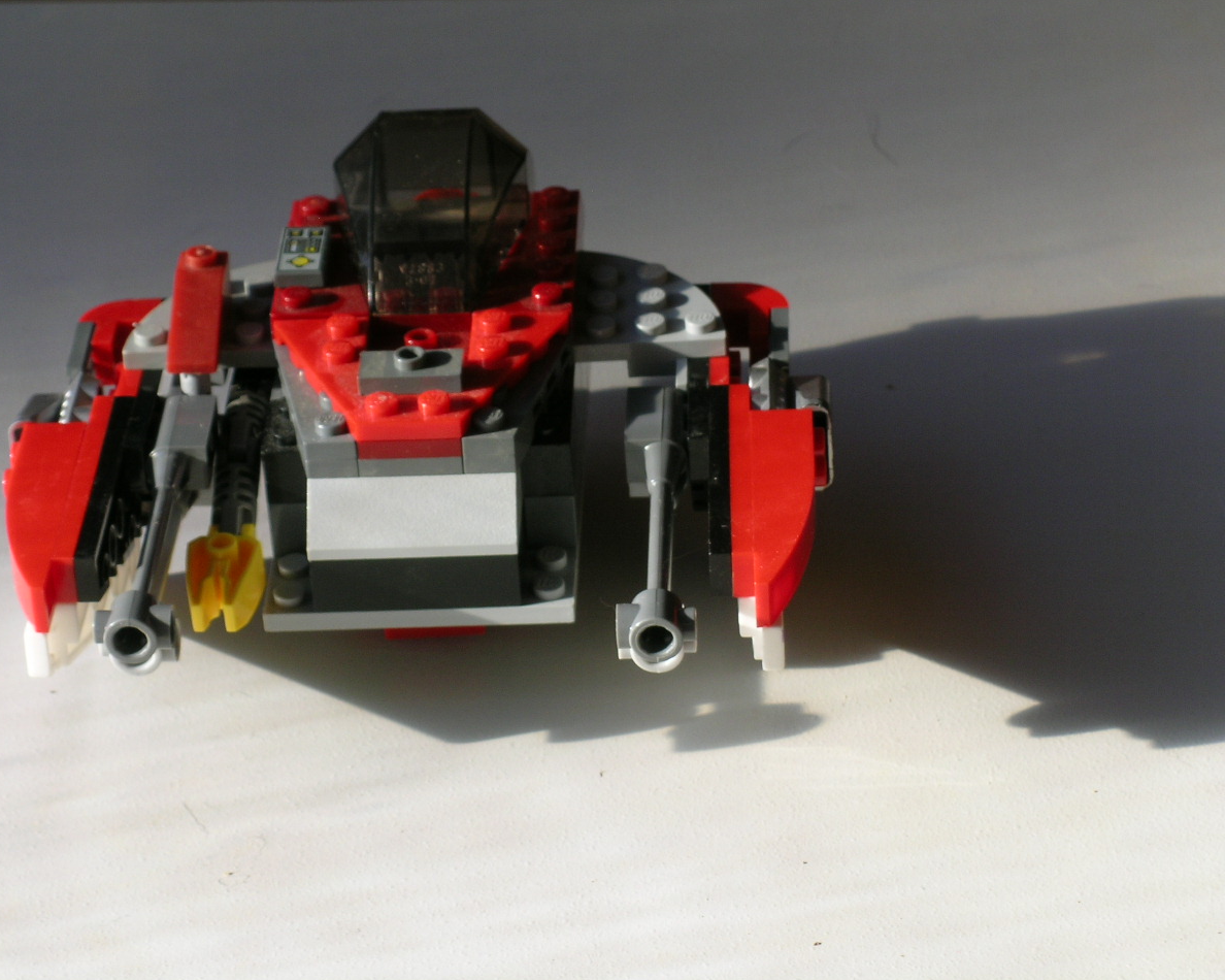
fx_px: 4422
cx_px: 582
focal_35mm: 122
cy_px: 489
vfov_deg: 12.6
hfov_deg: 15.8
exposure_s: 1/103
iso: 50
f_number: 6.5
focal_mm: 24
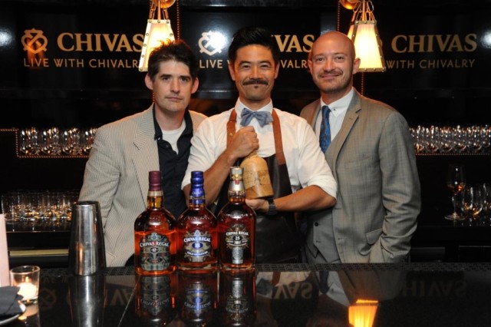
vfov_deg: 28.0
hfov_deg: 41.1
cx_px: 246
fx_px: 654
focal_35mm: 48
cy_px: 164
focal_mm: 48
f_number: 5.6
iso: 3200
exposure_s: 1/50
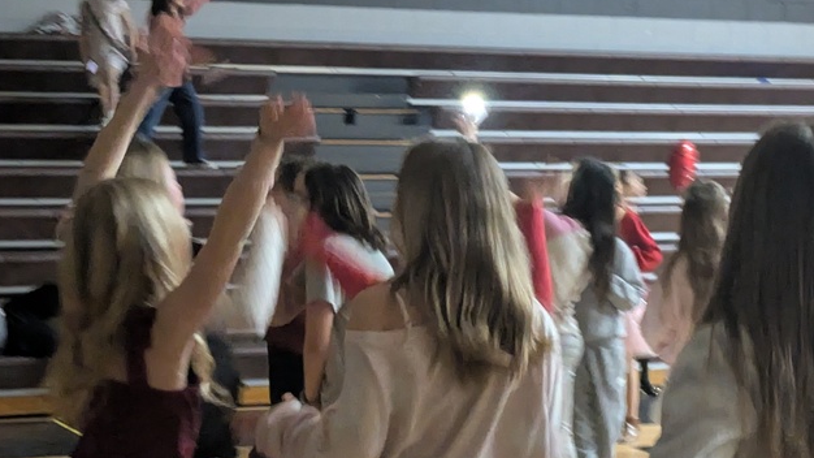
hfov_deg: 23.3
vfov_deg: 13.1
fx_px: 1964
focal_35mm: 91
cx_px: 525
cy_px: 450
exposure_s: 1/24
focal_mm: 5.43
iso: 674
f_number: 1.89
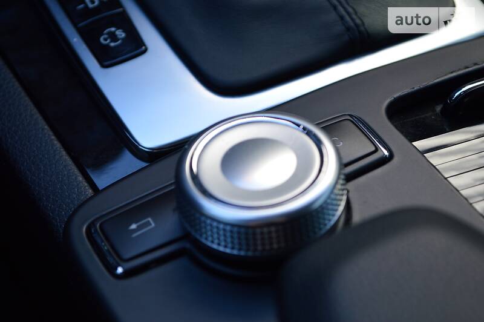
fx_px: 967
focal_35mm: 72
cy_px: 161
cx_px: 242
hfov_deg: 28.1
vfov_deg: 18.9
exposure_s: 1/125
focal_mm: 48
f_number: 5.6
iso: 360
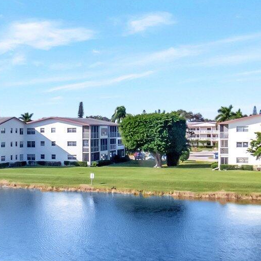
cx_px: -54
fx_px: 520
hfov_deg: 25.3
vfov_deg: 28.1
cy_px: 163
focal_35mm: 61
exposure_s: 1/4000
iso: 1000
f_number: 8
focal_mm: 12
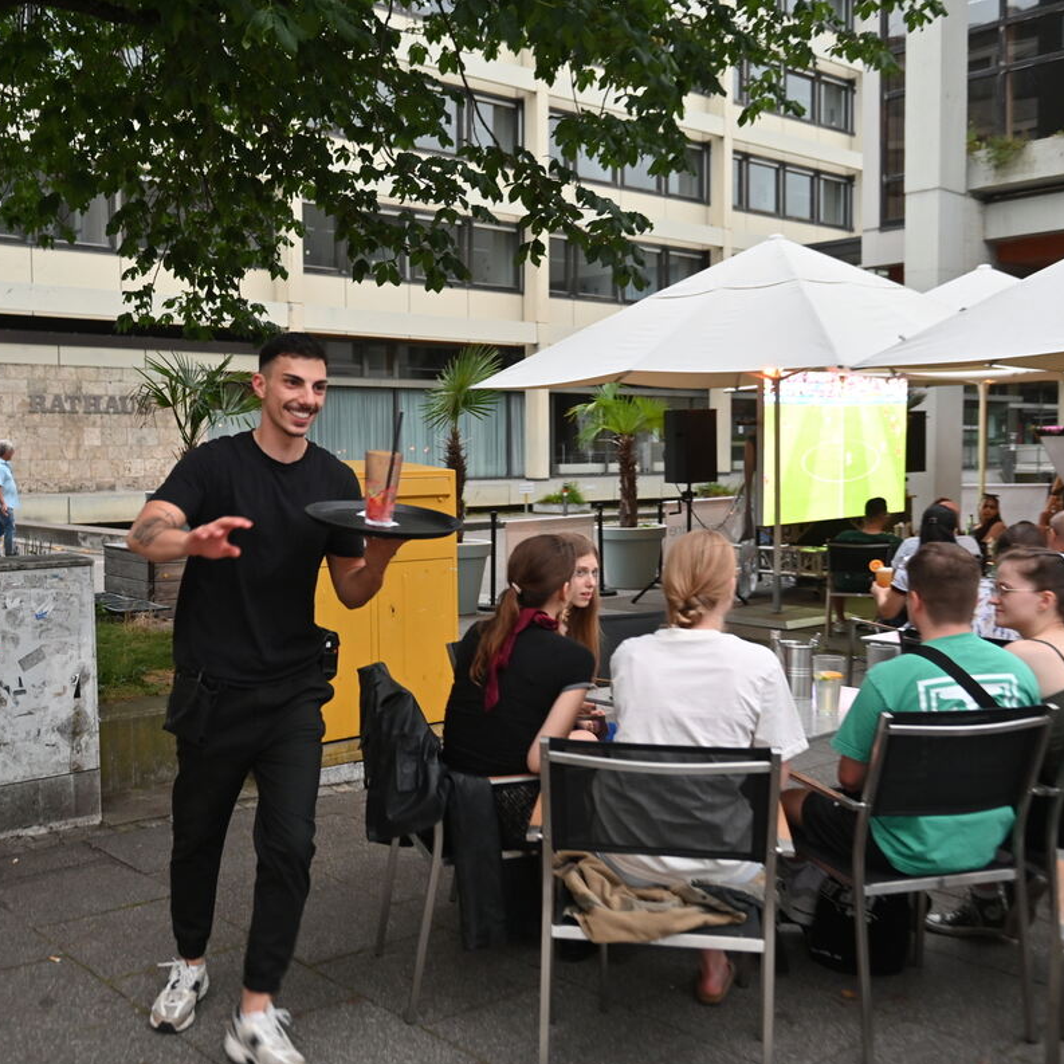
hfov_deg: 45.8
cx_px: 423
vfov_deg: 46.0
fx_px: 1252
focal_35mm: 36
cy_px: 535
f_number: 2.8
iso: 1250
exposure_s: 1/100
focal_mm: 28
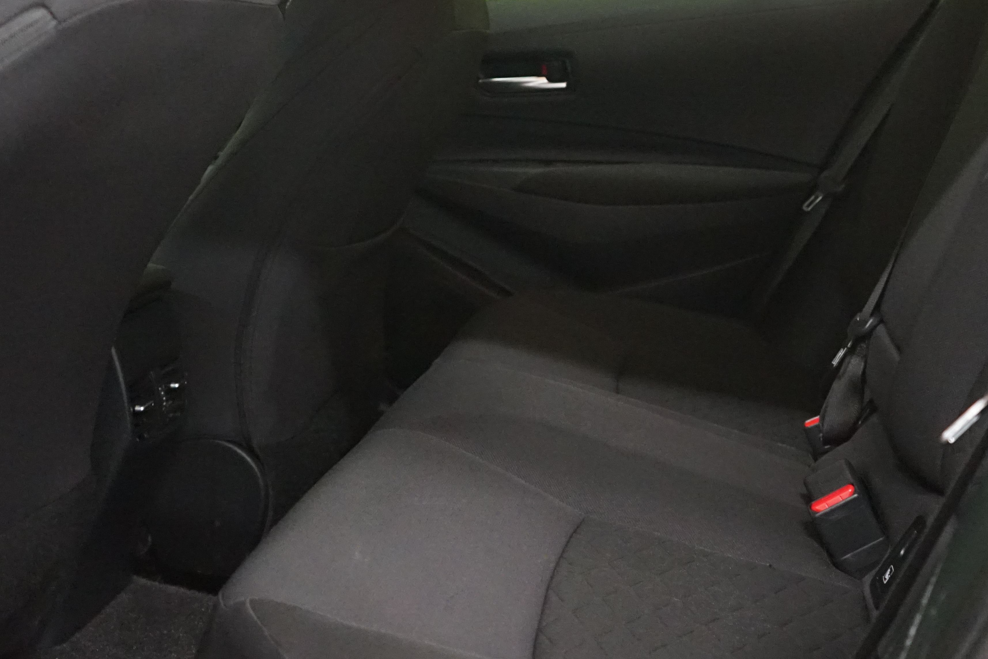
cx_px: 615
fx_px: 1345
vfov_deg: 27.3
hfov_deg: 40.1
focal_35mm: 49
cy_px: 212
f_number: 3.5
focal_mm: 28
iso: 6400
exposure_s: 1/50
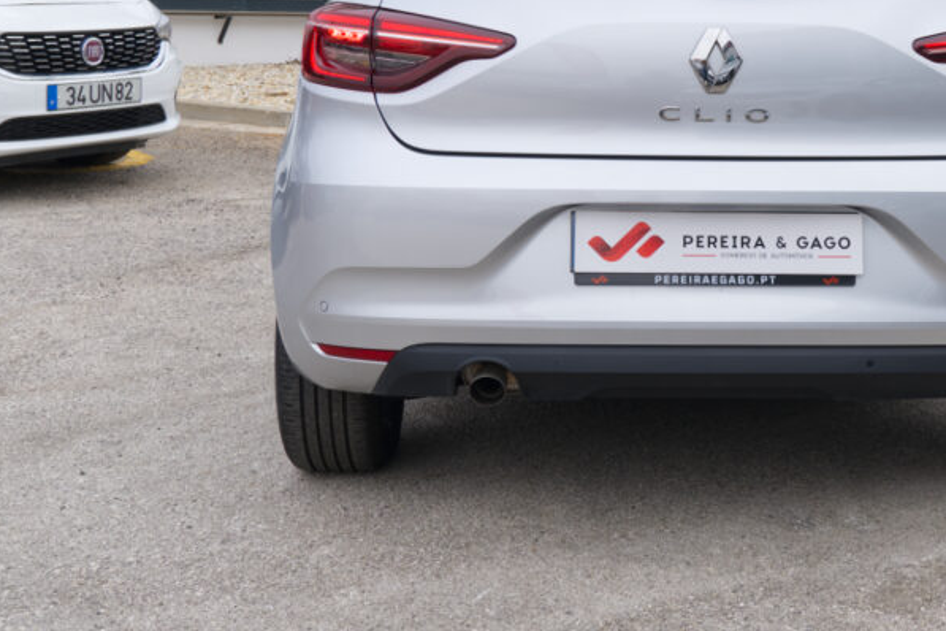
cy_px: 107
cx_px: 680
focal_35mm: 60
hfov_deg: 32.9
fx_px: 1577
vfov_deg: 22.3
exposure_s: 1/125
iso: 160
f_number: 9
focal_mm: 23.5
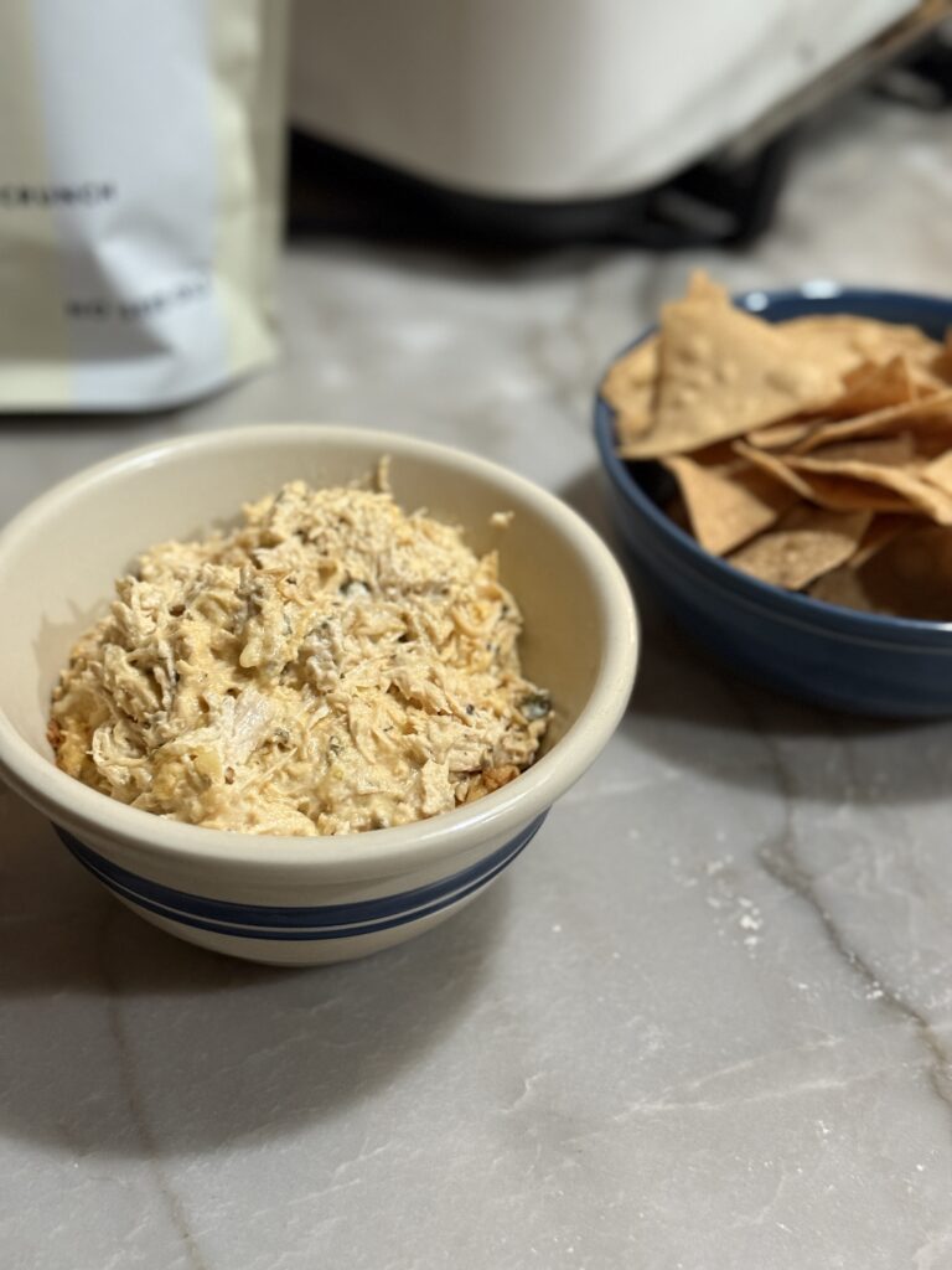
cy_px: 635
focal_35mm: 48
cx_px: 476
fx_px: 1760
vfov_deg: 39.7
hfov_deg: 30.3
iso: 500
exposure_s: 1/40
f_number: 1.78
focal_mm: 6.76
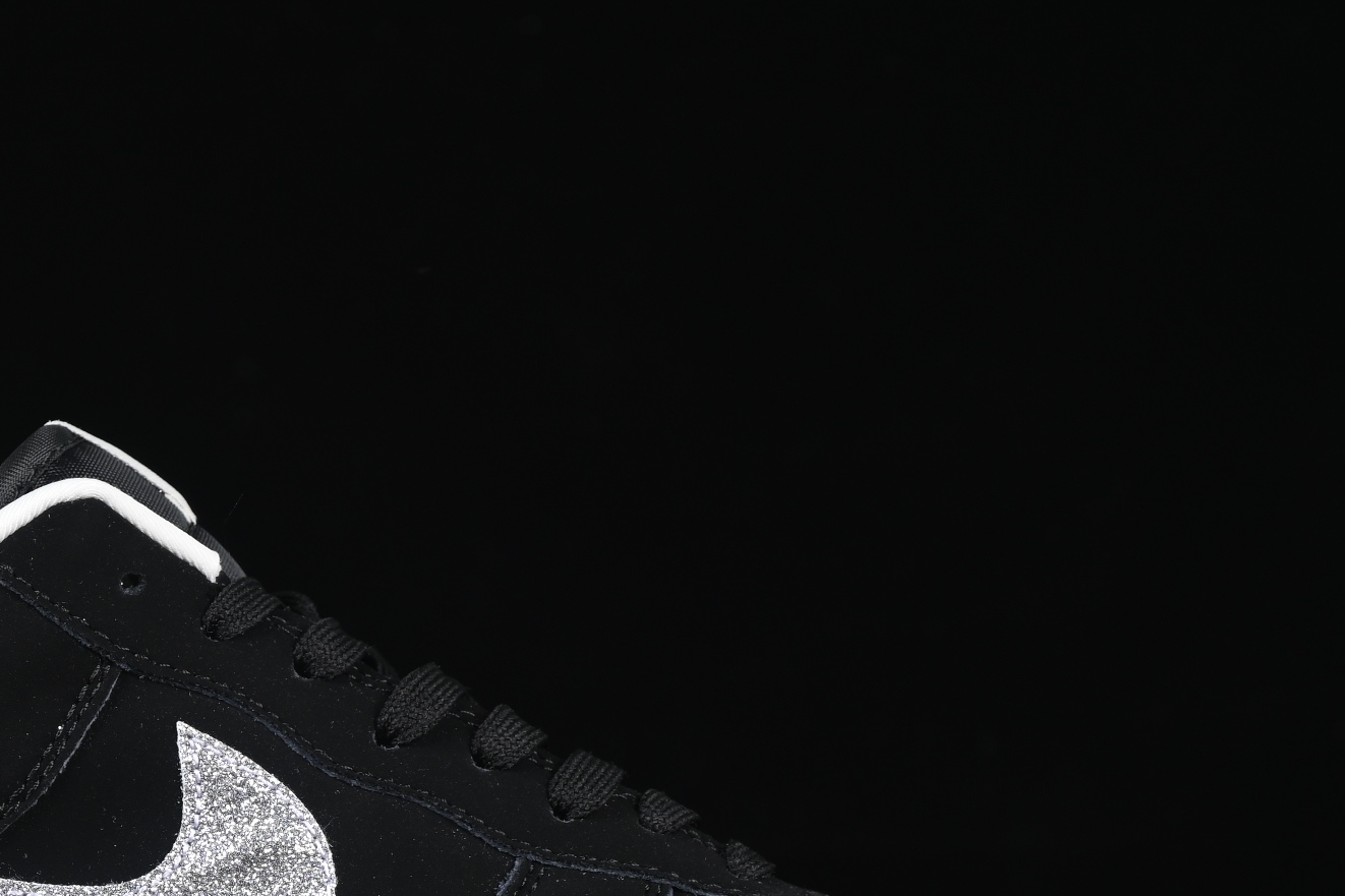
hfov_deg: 12.9
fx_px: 5902
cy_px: 802
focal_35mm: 158
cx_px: 276
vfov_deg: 8.7
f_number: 6.3
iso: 160
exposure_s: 1/50
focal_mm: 50
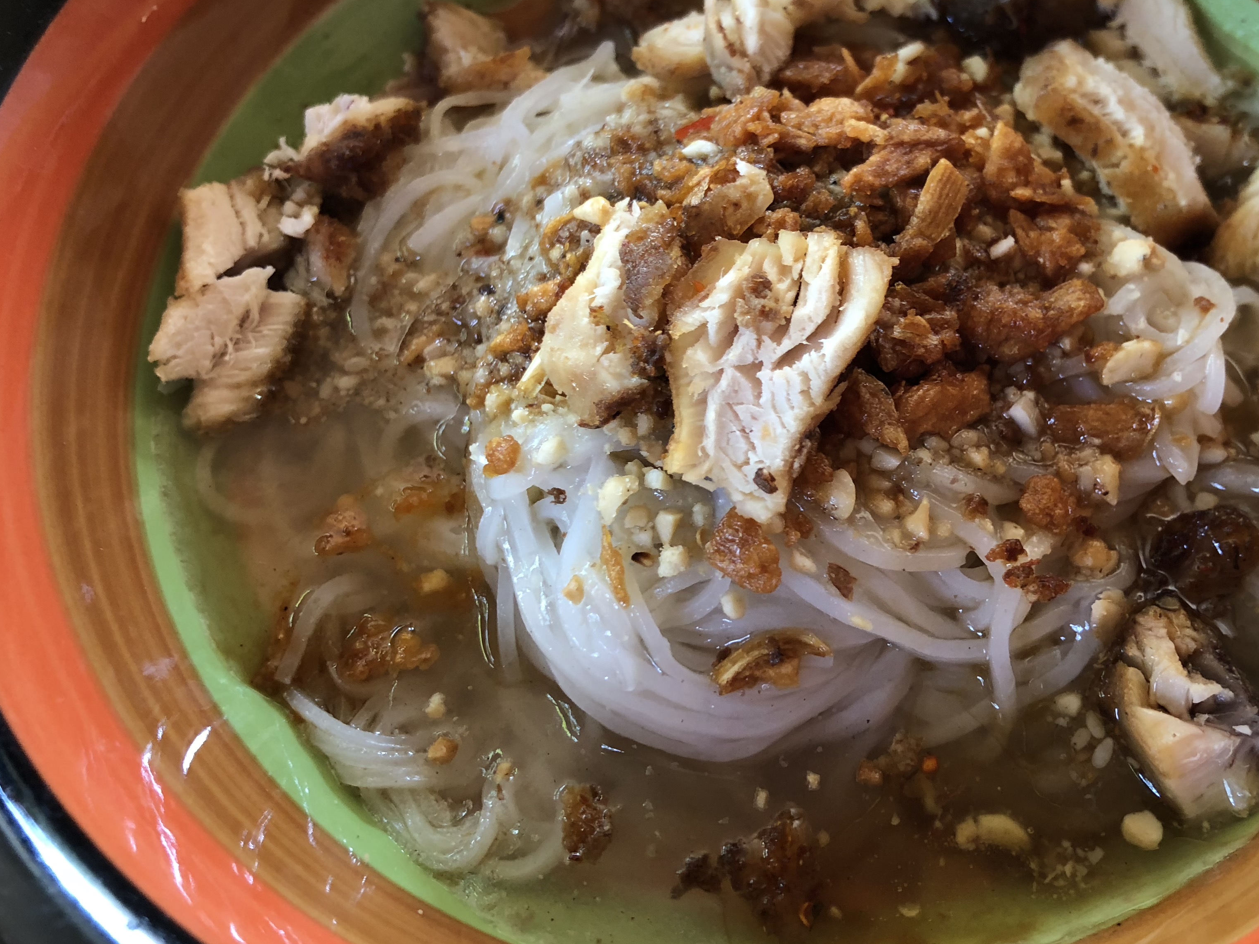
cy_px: 371
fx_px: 1346
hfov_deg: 49.6
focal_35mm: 37
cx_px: 789
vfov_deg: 38.5
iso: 50
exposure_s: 1/17
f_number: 1.8
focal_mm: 4
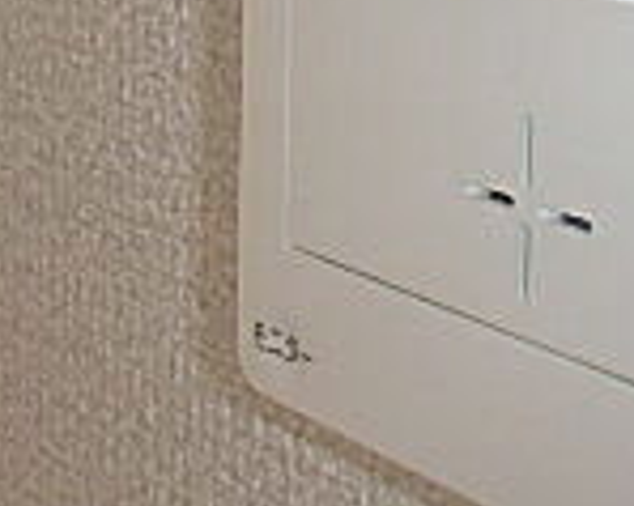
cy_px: -136
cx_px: 787
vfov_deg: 16.6
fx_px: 1650
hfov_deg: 20.2
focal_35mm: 88
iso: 125
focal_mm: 3.7
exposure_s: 1/30
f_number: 3.5
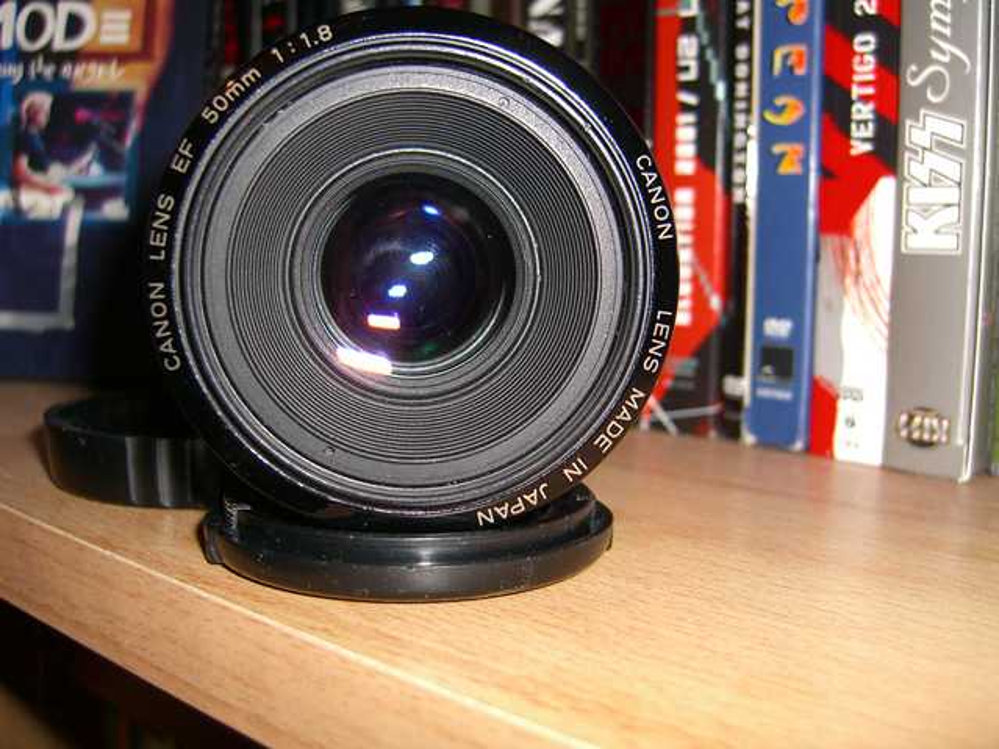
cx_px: 500
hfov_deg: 49.0
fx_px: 1096
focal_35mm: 38
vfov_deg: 37.7
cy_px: 374
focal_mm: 7.9
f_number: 2.8
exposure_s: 1/60
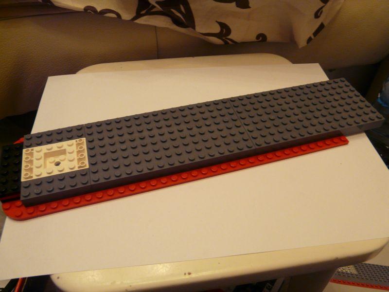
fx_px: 315
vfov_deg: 49.7
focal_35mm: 28
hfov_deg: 63.4
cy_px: 146
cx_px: 194
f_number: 2.8
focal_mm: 4.6
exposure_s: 1/10
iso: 200
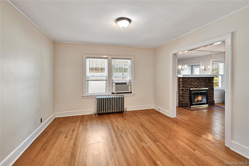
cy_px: 83
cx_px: 124
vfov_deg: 72.0
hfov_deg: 95.0
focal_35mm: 16
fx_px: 114
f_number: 9
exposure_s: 1/20
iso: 320
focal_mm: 16.5
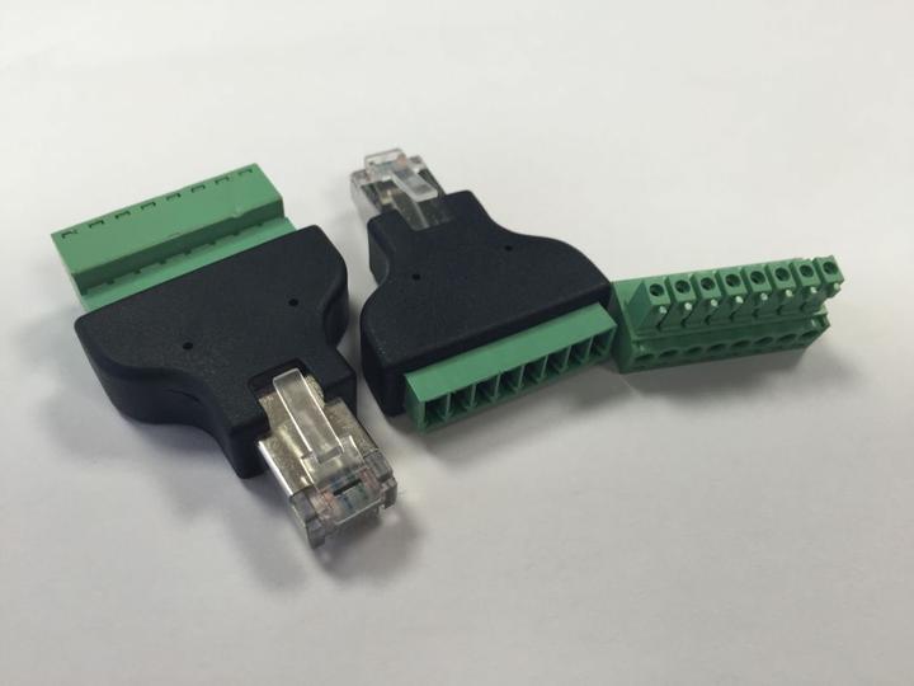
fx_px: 766
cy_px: 343
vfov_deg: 48.2
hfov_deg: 61.7
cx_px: 457
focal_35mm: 29
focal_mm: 4.15
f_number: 2.2
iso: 40
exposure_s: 1/50
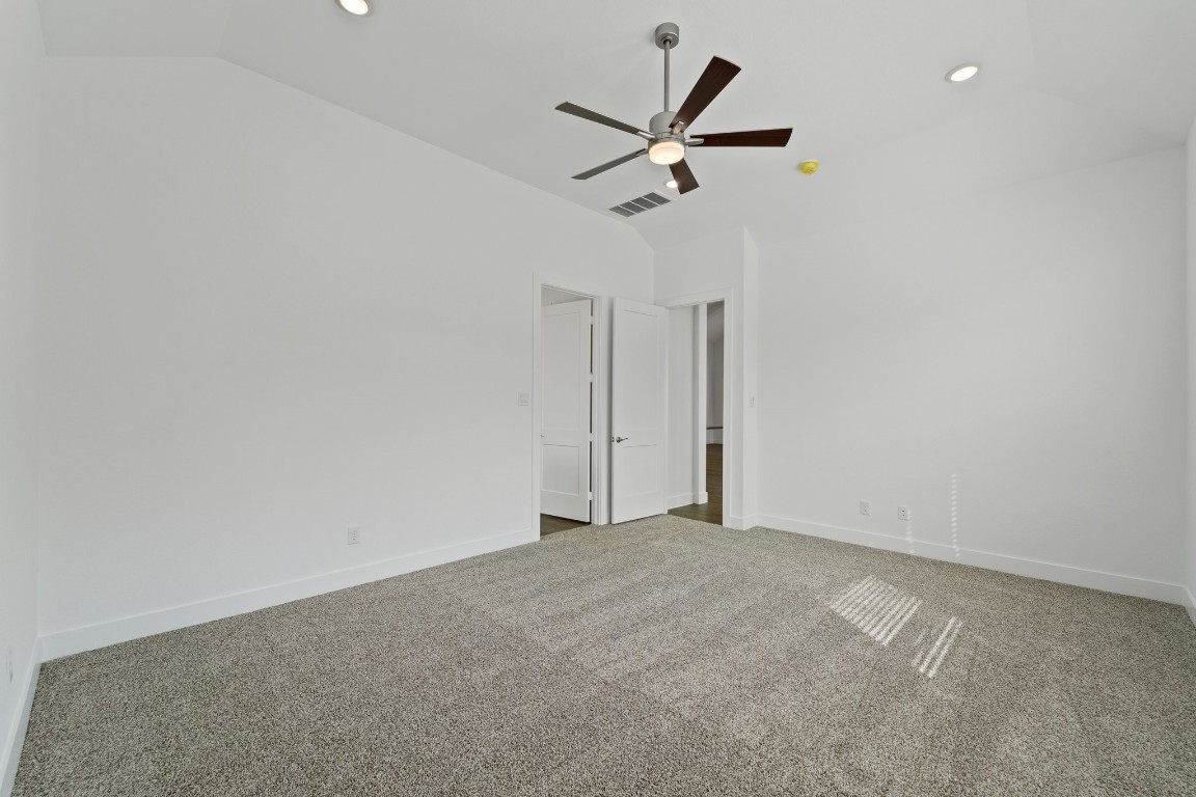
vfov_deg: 81.2
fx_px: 465
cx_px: 598
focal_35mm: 14
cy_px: 398
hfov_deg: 104.3
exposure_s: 1/30
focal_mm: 14
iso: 320
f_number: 9
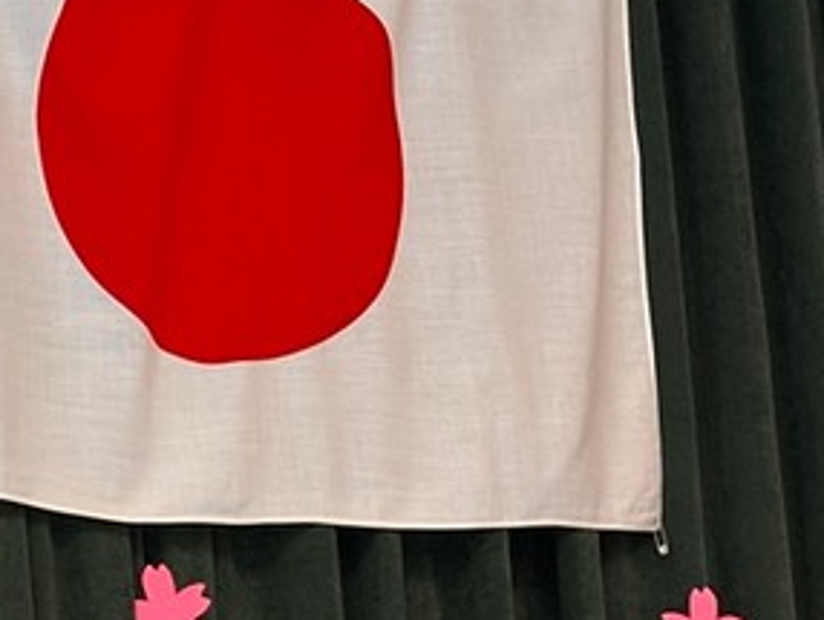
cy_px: 1021
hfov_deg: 10.2
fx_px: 4431
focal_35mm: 186
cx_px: -484
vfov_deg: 7.8
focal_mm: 5.96
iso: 80
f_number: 1.6
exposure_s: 1/120
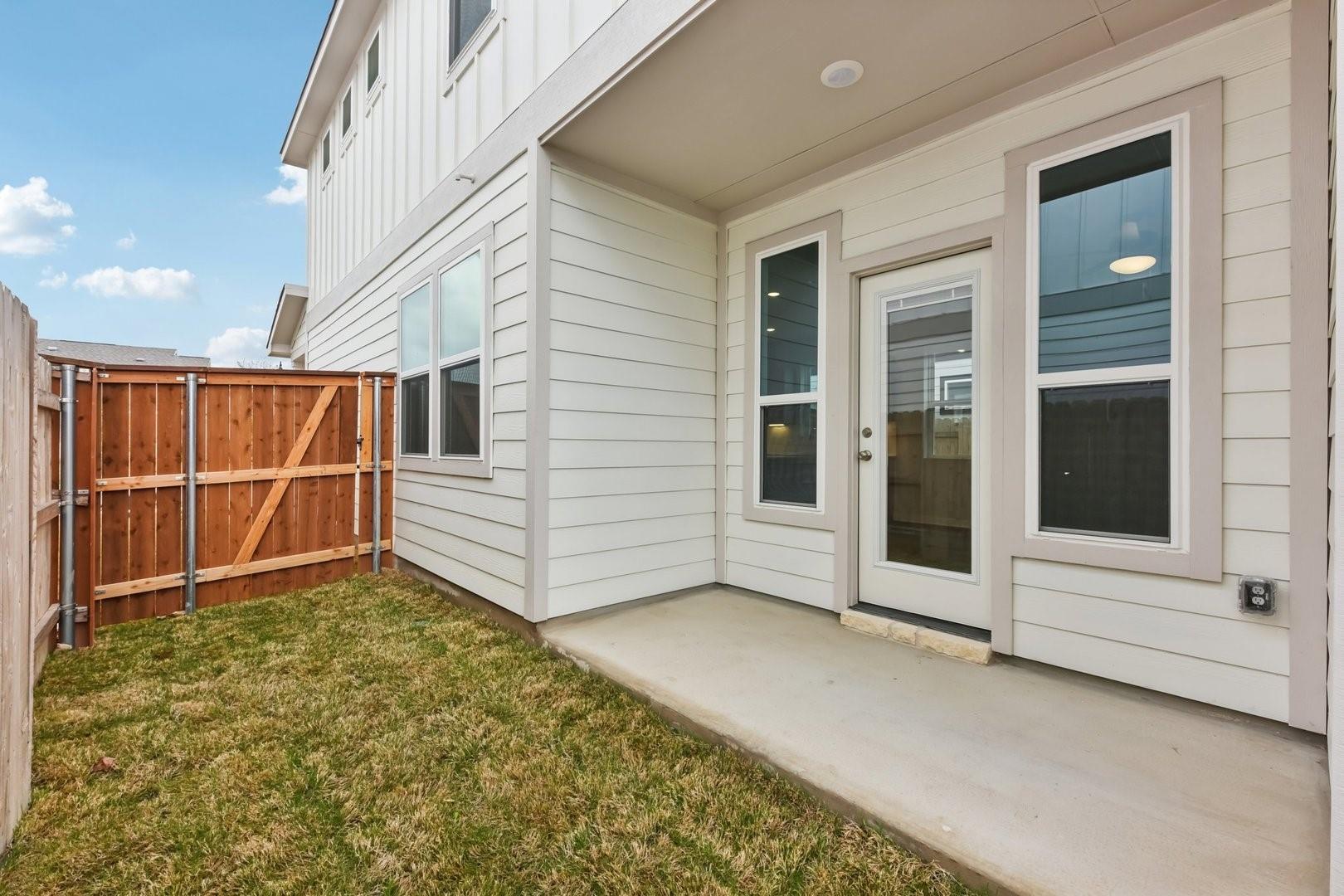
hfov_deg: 100.4
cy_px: 448
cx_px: 672
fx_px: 560
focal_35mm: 15
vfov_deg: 77.3
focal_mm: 15
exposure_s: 1/125
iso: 100
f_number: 8
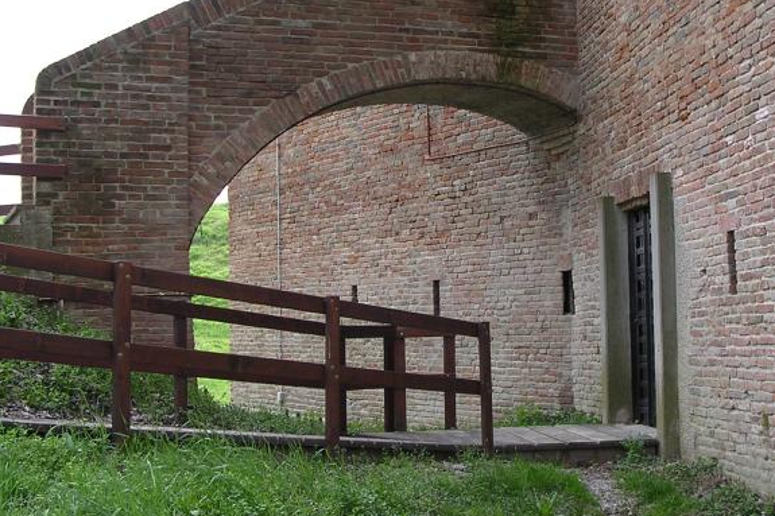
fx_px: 1184
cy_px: 206
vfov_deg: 24.6
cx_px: 427
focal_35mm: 55
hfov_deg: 36.2
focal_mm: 5.8
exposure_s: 1/226
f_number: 2.8
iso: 100
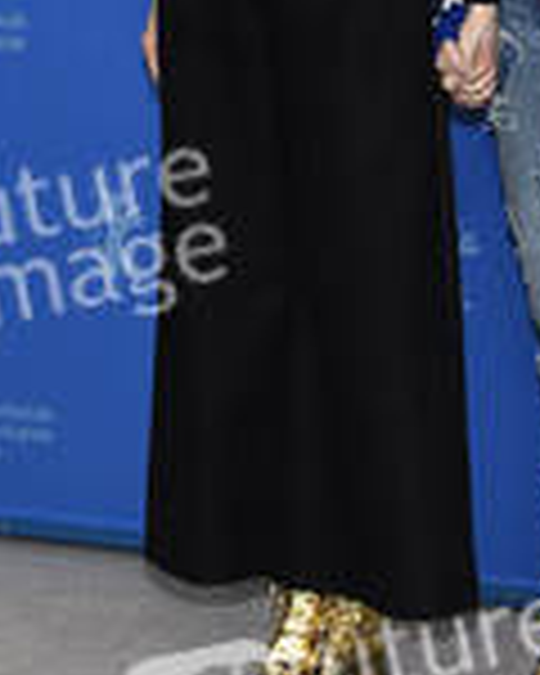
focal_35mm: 175
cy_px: 32
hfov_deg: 8.8
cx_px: 486
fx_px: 3496
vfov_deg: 10.9
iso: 800
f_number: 3.5
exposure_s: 1/320
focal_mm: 70
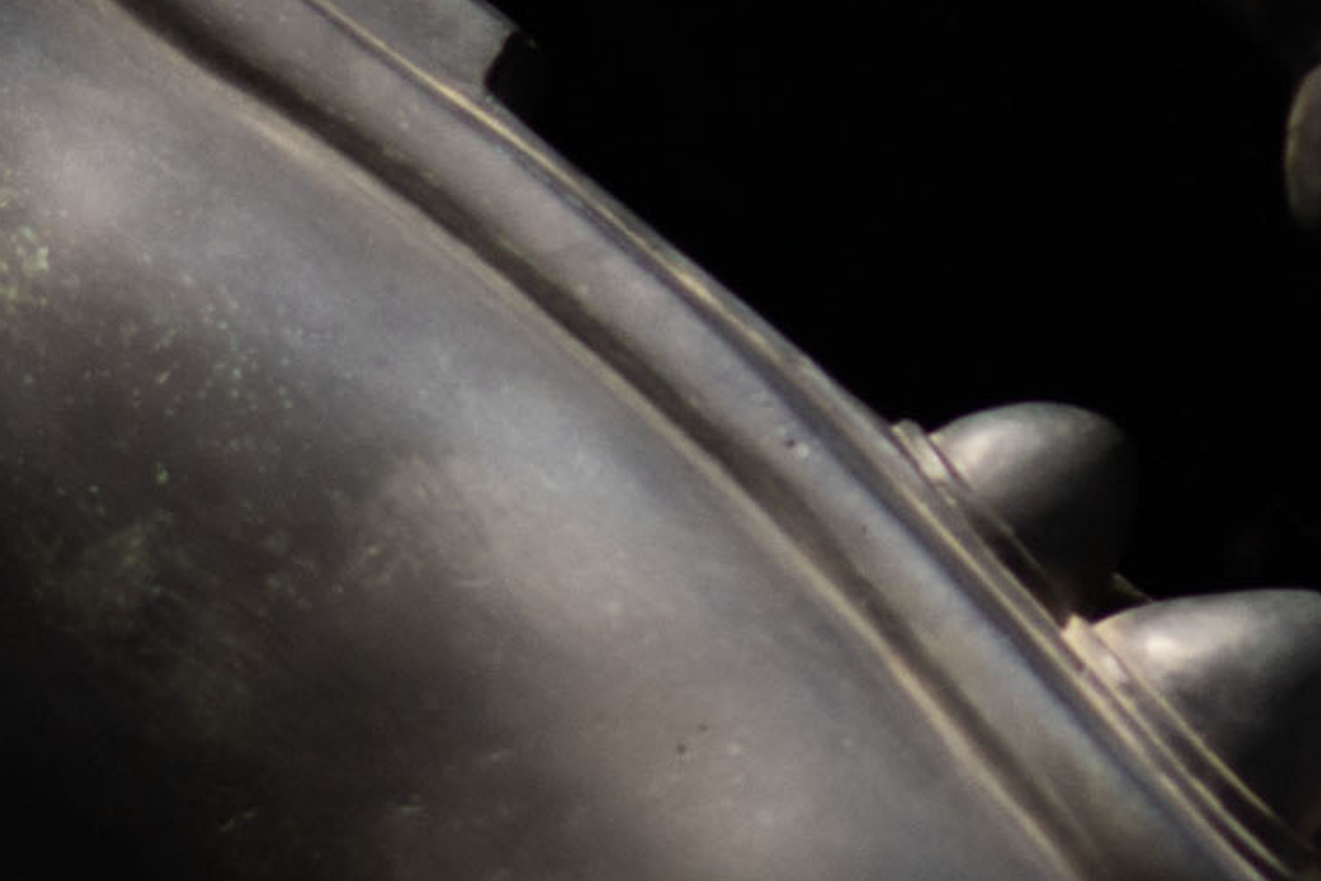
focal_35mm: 785
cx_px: 926
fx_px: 28809
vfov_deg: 1.8
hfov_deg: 2.6
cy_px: -599
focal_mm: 105
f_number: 2.8
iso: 110
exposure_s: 1/1250
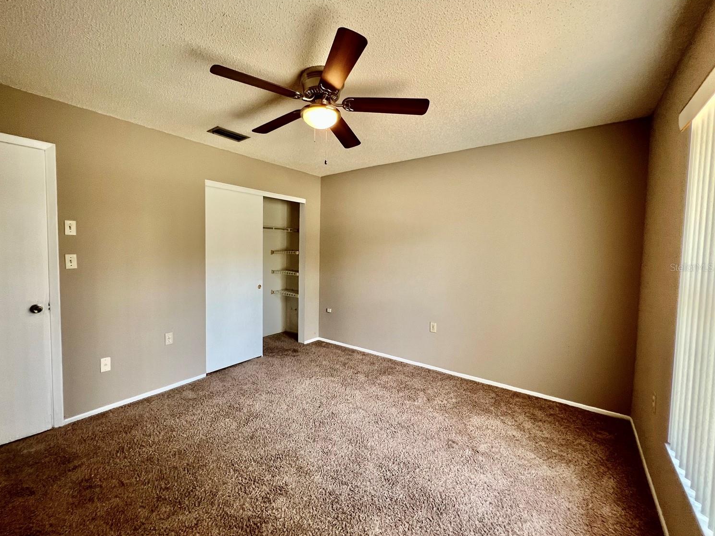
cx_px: 331
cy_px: 267
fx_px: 289
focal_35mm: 14
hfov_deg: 101.9
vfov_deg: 85.7
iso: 160
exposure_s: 1/99
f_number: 1.8
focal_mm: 1.57
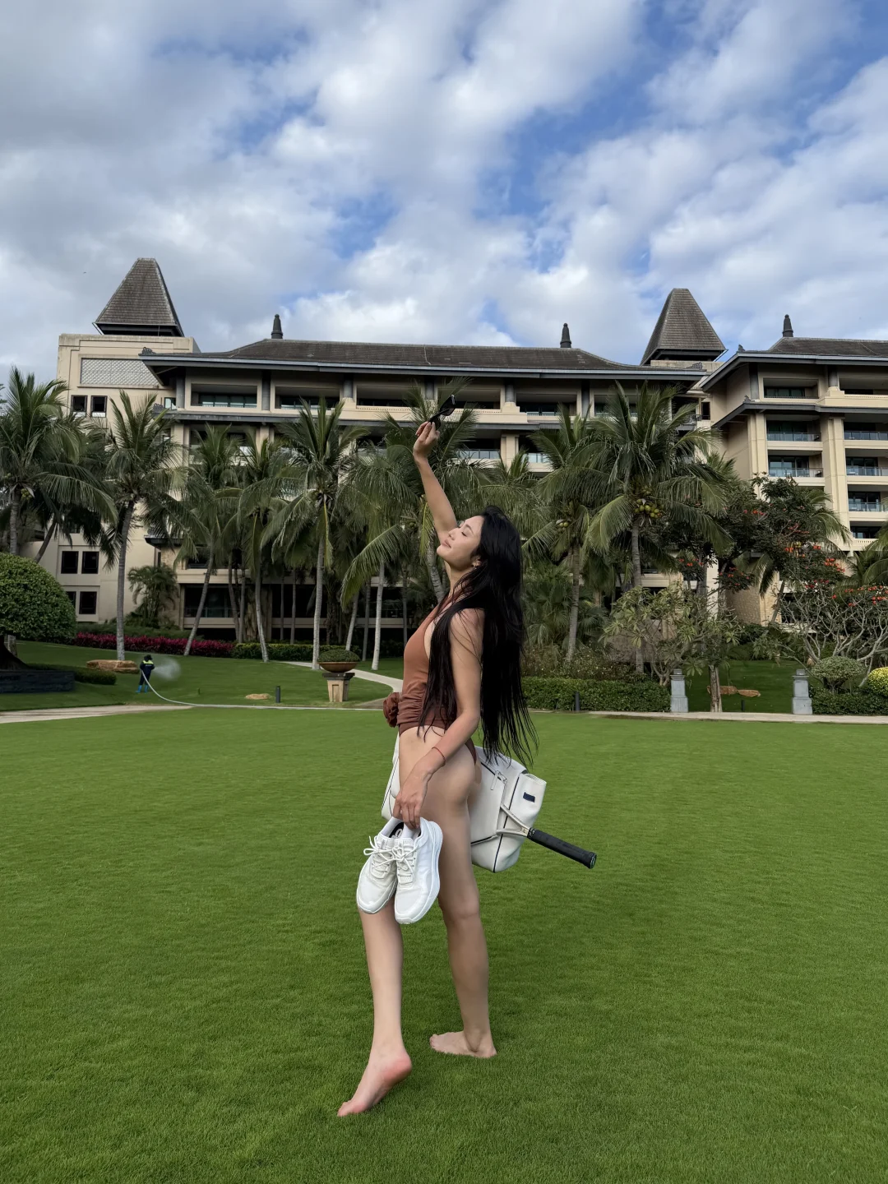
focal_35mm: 24
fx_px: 821
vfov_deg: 71.6
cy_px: 592
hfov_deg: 56.8
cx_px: 444
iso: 80
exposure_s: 1/2525
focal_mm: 6.76
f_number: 1.78
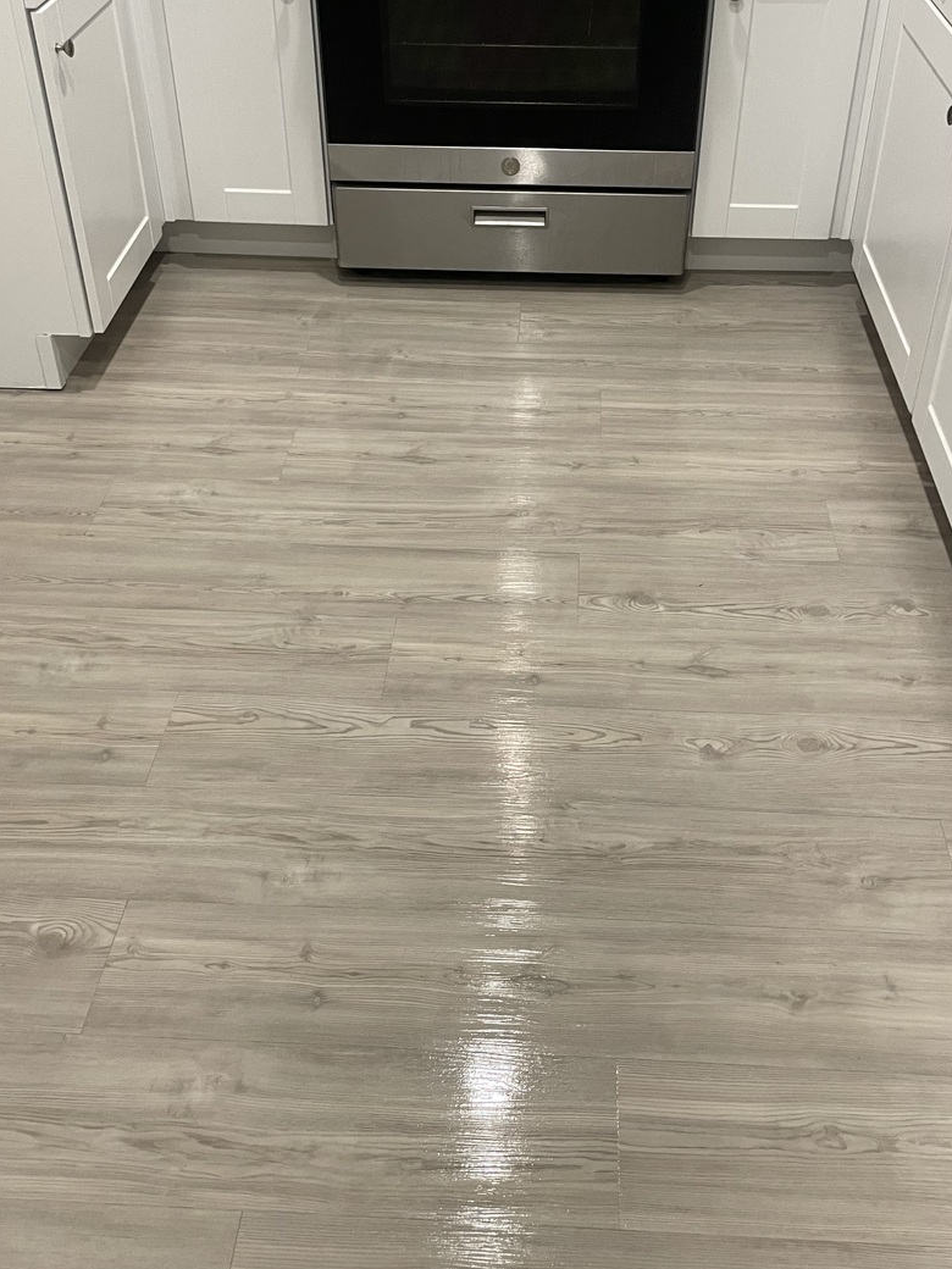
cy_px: 526
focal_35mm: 36
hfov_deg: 39.6
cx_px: 520
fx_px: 1320
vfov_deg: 51.1
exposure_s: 1/60
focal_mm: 4.2
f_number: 1.6
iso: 160
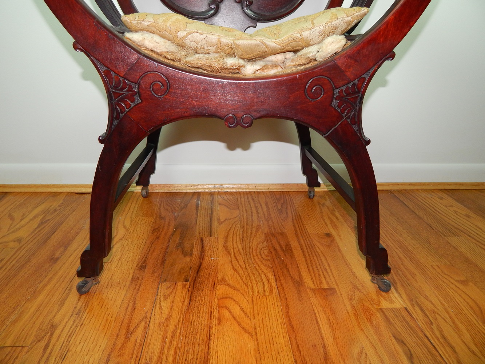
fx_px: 322
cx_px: 242
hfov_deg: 73.9
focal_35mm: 23
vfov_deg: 58.9
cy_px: 182
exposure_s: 1/30
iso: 200
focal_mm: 4
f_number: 3
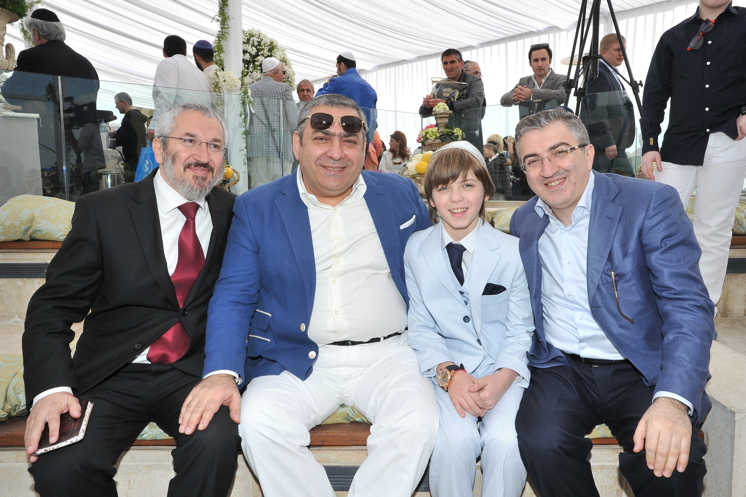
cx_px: 373
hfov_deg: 61.9
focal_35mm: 30
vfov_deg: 43.6
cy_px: 248
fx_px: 621
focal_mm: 30
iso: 500
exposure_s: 1/250
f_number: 14
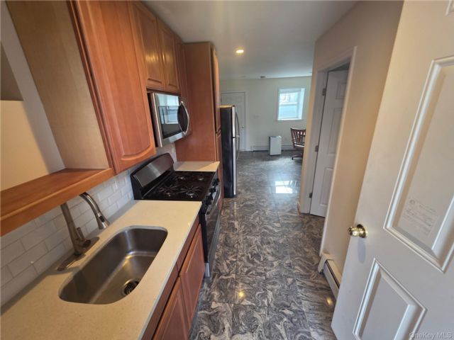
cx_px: 227
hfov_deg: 106.2
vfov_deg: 89.9
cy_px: 170
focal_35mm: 13
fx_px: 170
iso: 160
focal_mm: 2.2
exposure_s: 1/60
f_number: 1.9
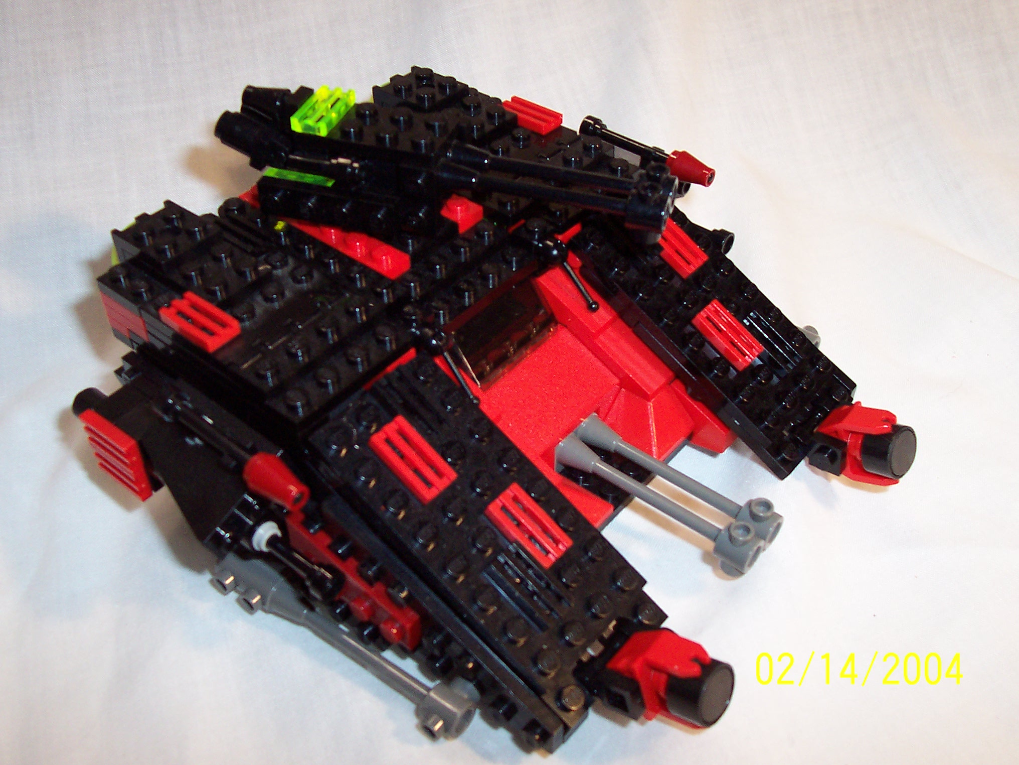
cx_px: 510
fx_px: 1089
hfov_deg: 50.1
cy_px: 382
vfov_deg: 38.7
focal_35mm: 37
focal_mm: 5.6
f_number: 2.8
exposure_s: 1/60
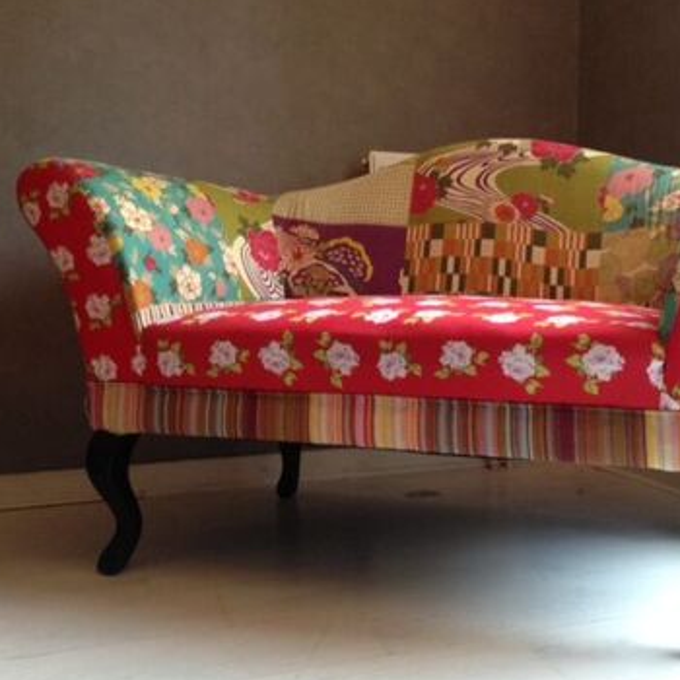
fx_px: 889
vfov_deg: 41.9
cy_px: 340
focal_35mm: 40
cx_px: 435
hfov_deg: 41.5
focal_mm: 4.12
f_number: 2.4
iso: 160
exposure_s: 1/20
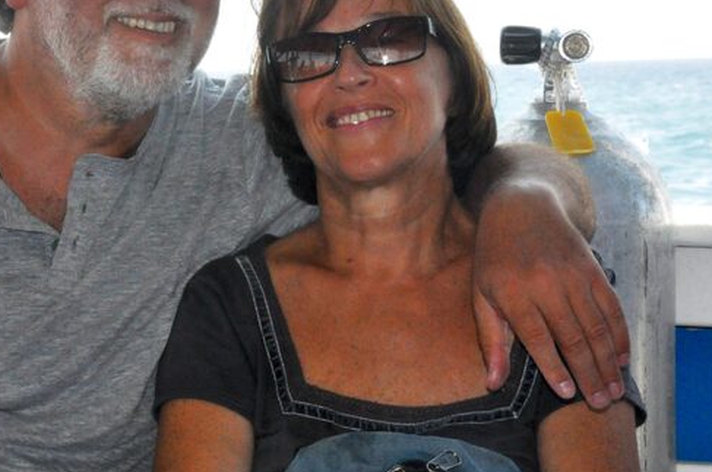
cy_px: 97
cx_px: 194
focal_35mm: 259
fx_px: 5110
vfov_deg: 5.3
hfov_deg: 8.0
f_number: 22
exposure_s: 1/200
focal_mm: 105
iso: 2500
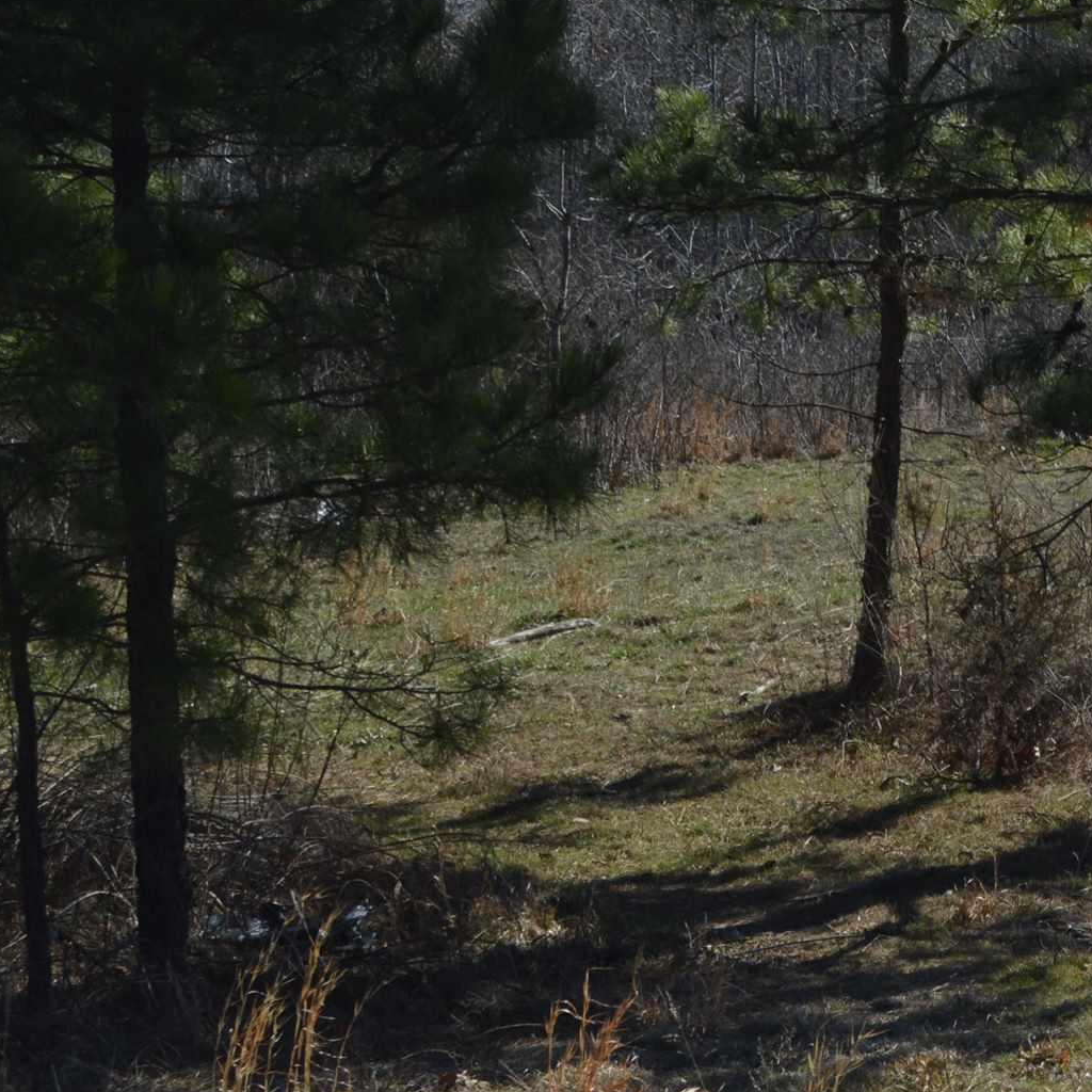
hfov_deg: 15.6
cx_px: 1360
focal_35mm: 107
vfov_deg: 16.3
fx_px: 3819
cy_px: 501
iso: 100
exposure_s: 1/250
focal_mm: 28
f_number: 8
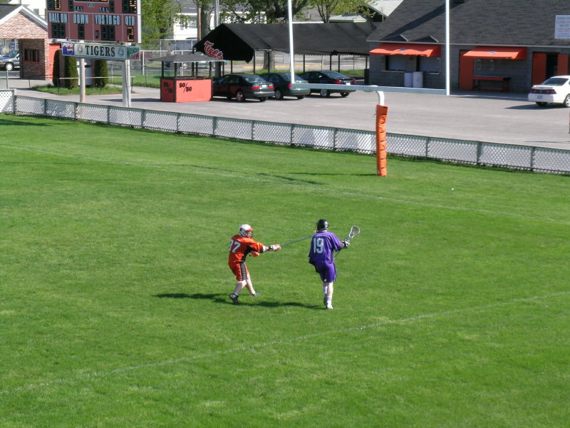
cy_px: 214
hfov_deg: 17.0
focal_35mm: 116
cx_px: 285
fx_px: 1910
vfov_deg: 12.8
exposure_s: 1/118
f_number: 7.3
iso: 50
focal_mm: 24
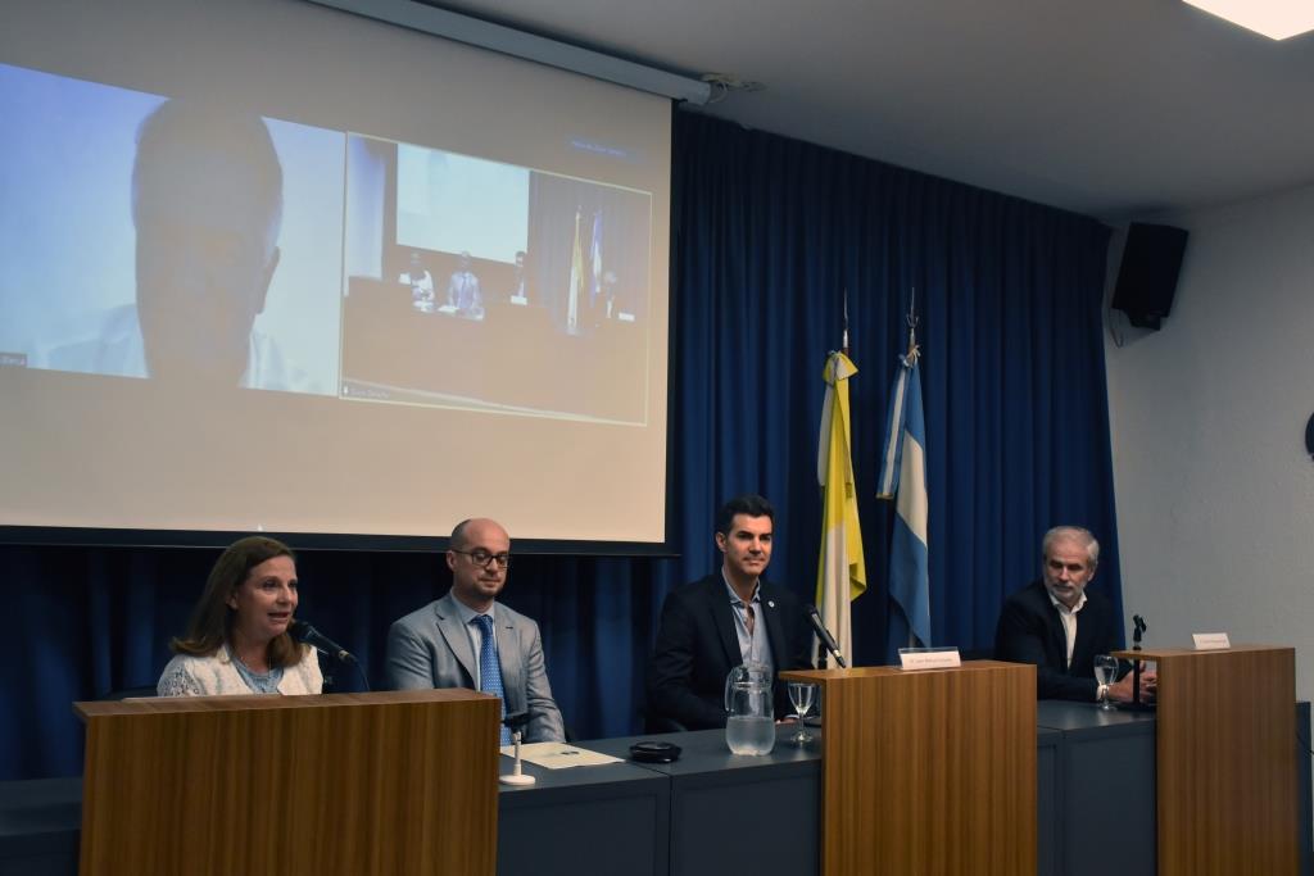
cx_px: 657
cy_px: 438
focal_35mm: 34
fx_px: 1259
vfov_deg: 38.4
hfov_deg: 55.1
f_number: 7.1
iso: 3200
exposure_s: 1/200
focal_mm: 23
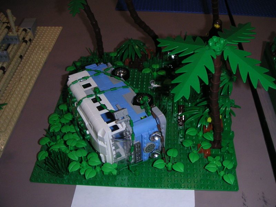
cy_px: 104
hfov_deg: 49.0
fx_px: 303
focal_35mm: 38
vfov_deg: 37.7
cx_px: 138
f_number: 6.7
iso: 160
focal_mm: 6
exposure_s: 1/45
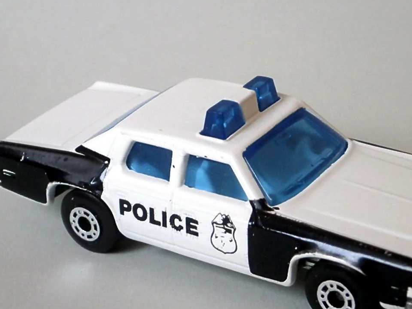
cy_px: 199
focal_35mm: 68
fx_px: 809
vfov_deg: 21.6
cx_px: 249
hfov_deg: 28.5
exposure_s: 1/80
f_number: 3.4
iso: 200
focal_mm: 8.3
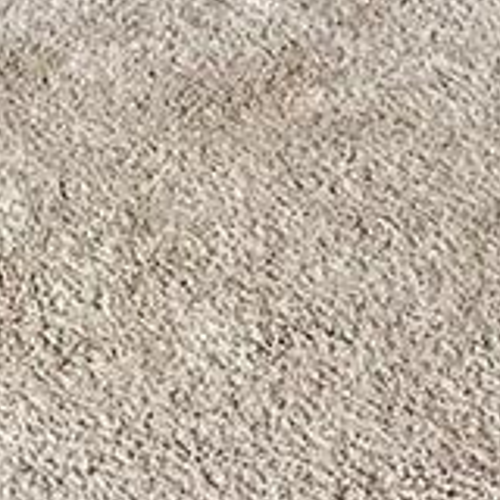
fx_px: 2598
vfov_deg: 8.7
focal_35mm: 159
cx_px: 341
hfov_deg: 11.0
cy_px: -1100
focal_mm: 6.86
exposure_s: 1/120
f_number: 1.78
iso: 160
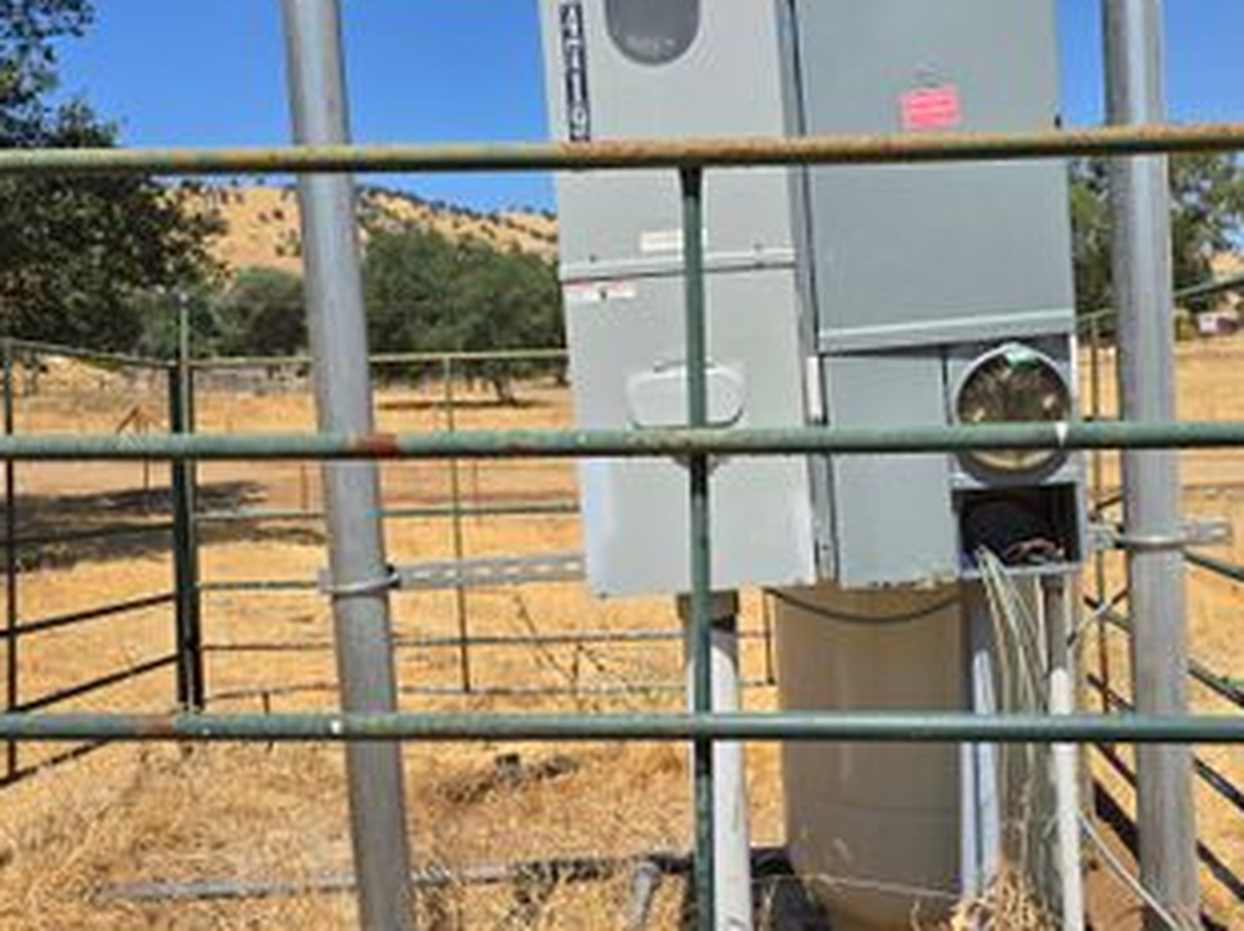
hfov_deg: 56.2
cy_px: 427
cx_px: 781
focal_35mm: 32
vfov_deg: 44.1
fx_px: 1149
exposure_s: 1/978
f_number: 1.7
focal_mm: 6.3
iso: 12
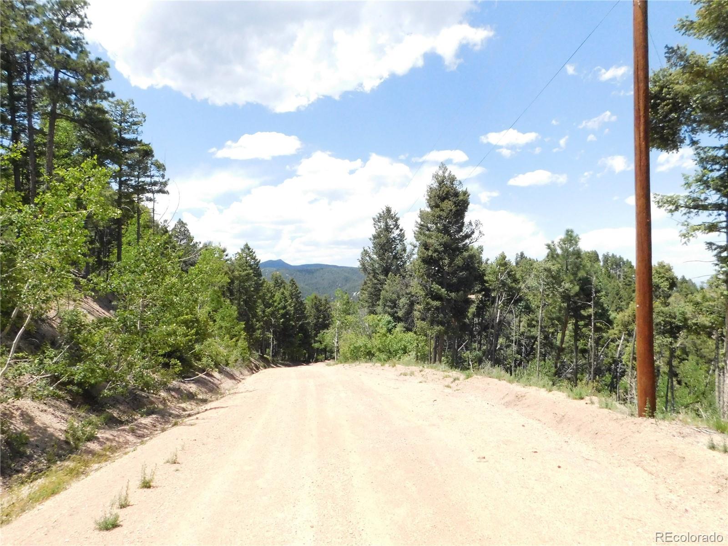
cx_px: 364
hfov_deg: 73.9
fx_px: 484
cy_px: 273
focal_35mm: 23
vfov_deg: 58.9
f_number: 6
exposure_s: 1/1500
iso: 800
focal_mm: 4
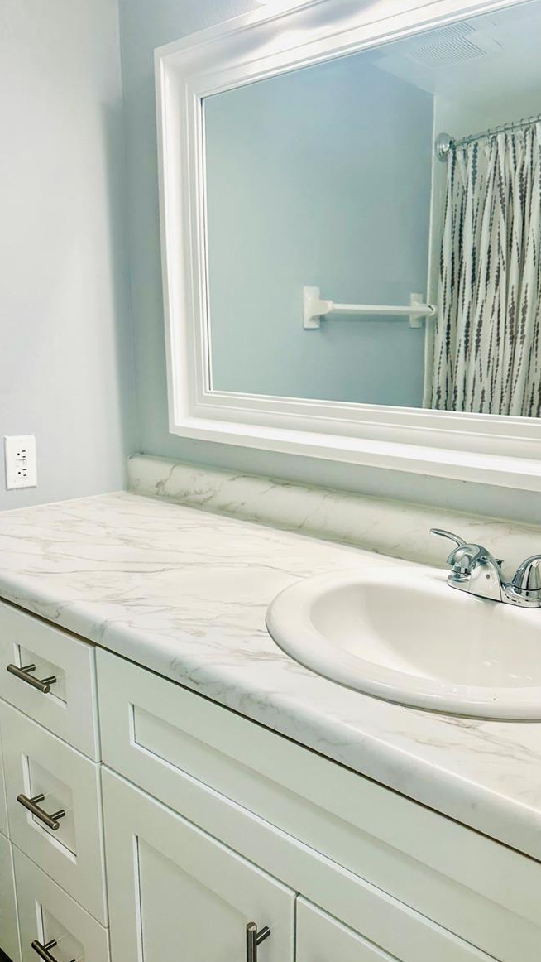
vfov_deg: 69.8
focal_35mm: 27
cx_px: 328
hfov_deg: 42.7
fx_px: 688
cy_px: 488
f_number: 1.78
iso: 64
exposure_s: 1/120
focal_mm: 6.86
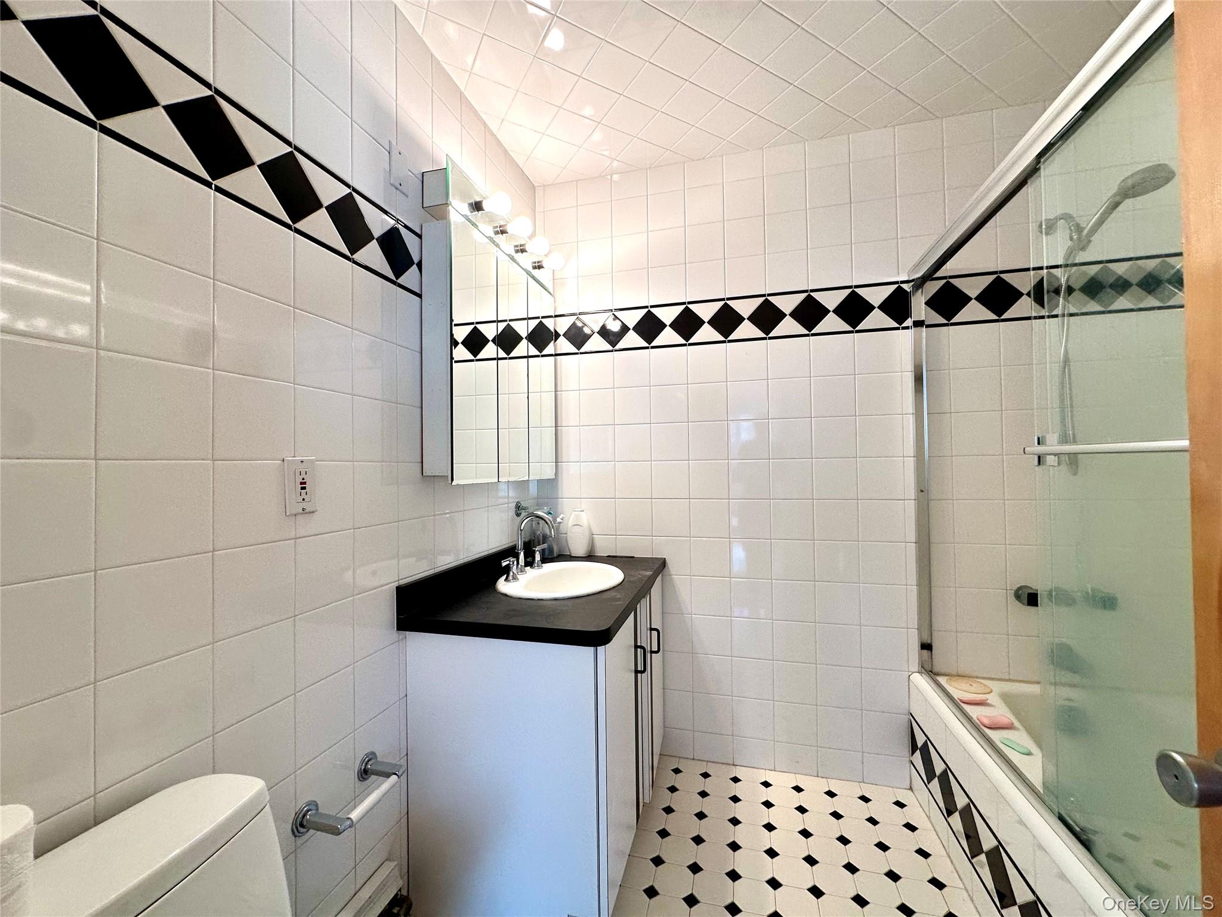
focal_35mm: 14
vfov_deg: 85.7
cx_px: 611
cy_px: 458
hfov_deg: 102.1
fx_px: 494
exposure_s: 1/120
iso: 125
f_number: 2.2
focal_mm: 2.22
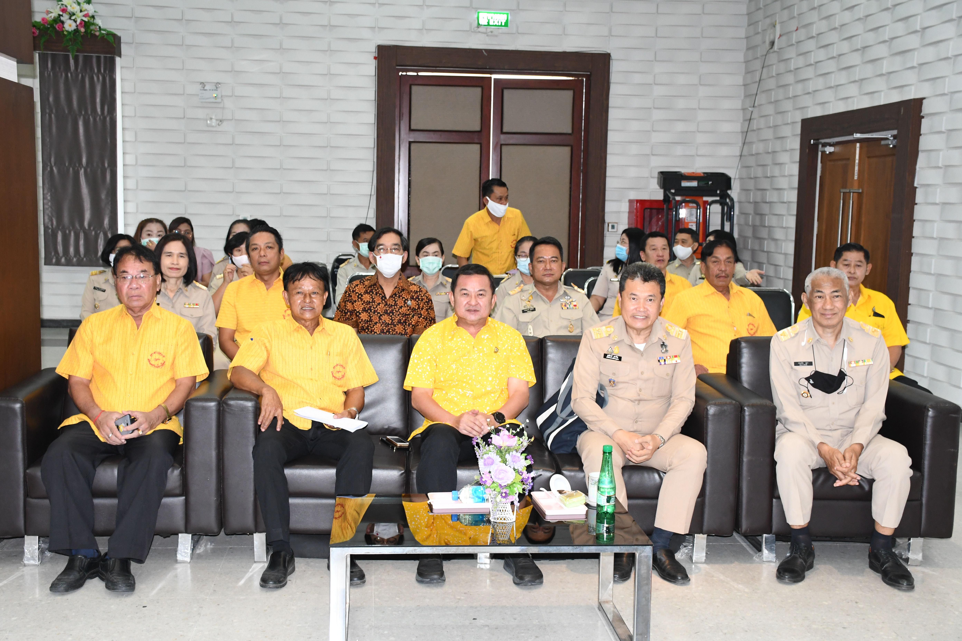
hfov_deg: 43.6
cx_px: 481
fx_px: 1202
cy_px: 320
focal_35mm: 45
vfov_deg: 29.9
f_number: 5.6
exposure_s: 1/60
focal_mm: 30
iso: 1600
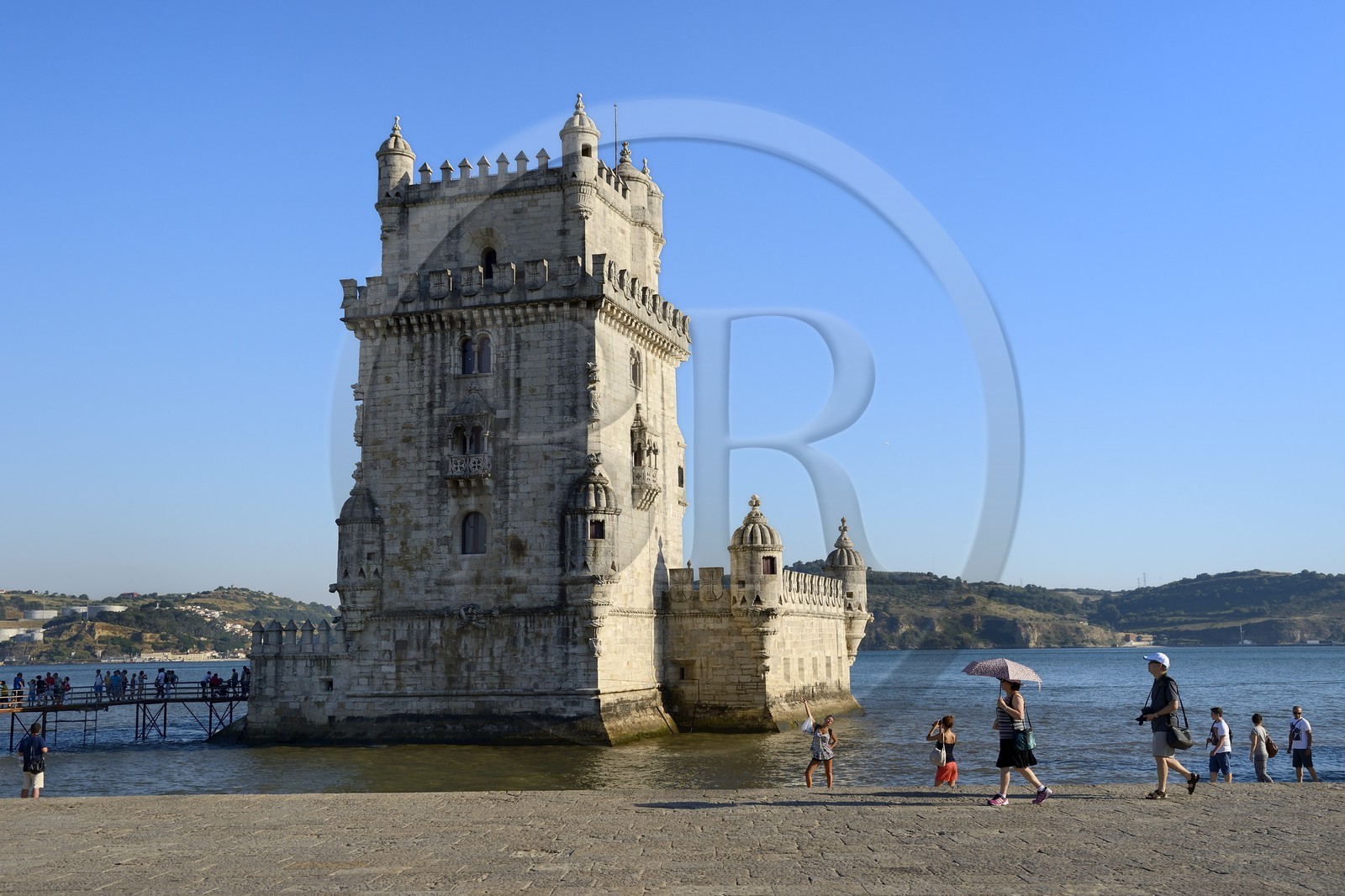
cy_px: 448
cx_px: 672
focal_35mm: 38
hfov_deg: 50.7
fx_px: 1419
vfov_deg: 35.0
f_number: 8
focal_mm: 38
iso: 100
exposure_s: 1/500
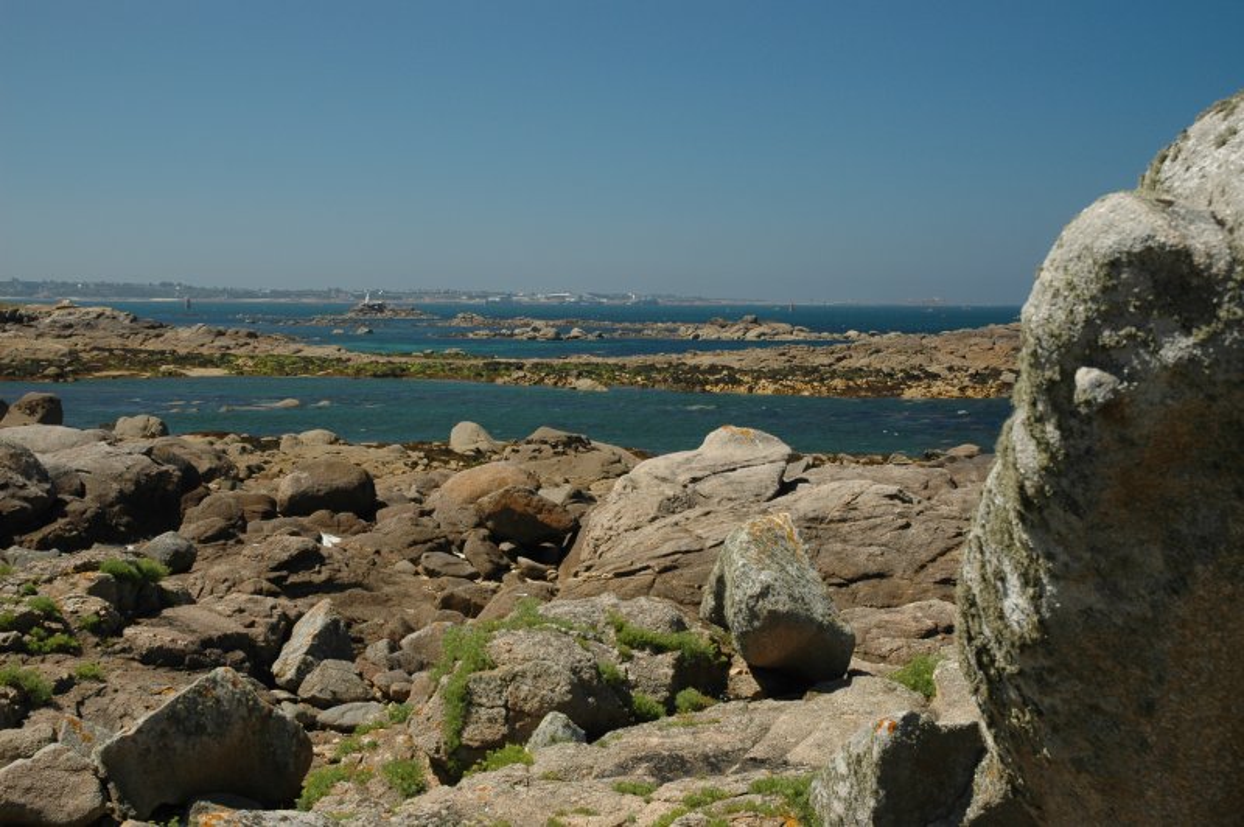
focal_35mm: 46
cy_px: 414
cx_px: 622
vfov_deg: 28.9
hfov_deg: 42.4
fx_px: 1605
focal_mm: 31
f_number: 7.1
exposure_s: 1/160
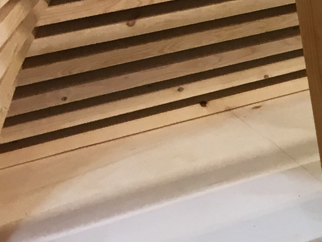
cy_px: 168
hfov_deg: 11.9
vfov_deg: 10.8
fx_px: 1275
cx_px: 753
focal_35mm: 137
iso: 50
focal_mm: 4.15
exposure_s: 1/30
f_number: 2.2
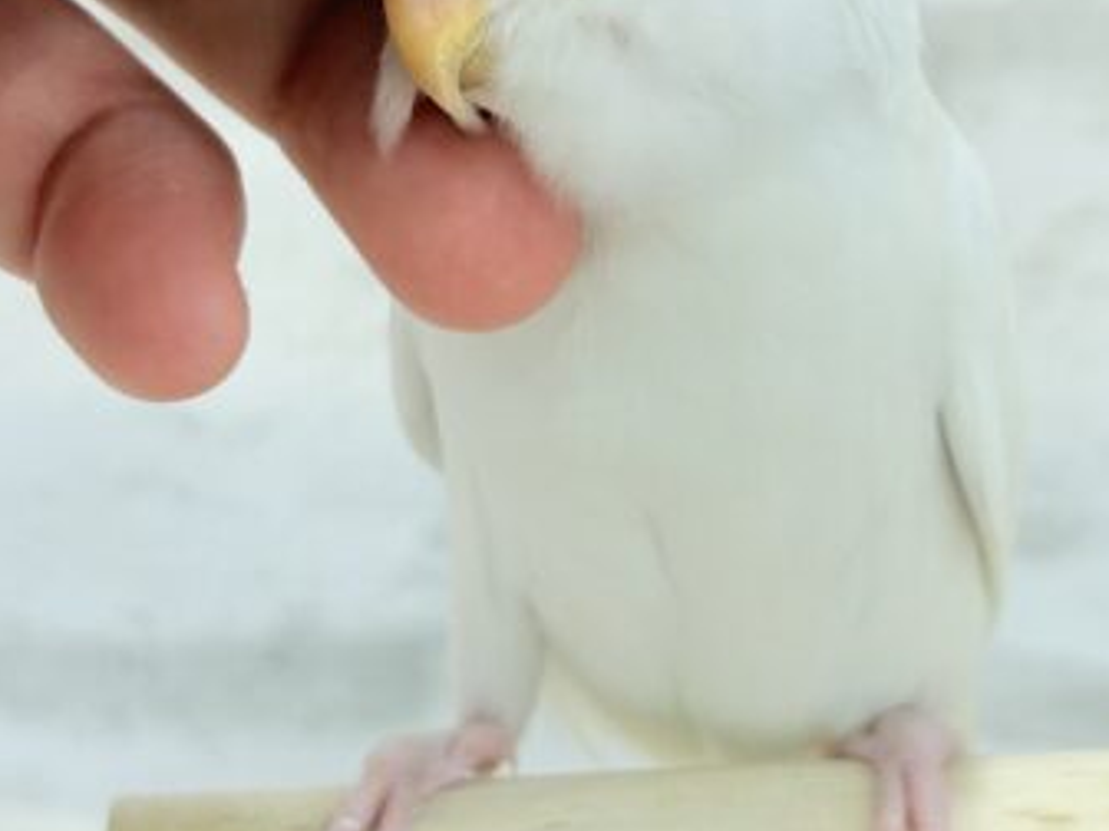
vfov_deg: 14.8
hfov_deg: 19.6
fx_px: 3172
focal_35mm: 99
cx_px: 888
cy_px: 69
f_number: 1.6
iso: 40
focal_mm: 5.96
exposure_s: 1/50
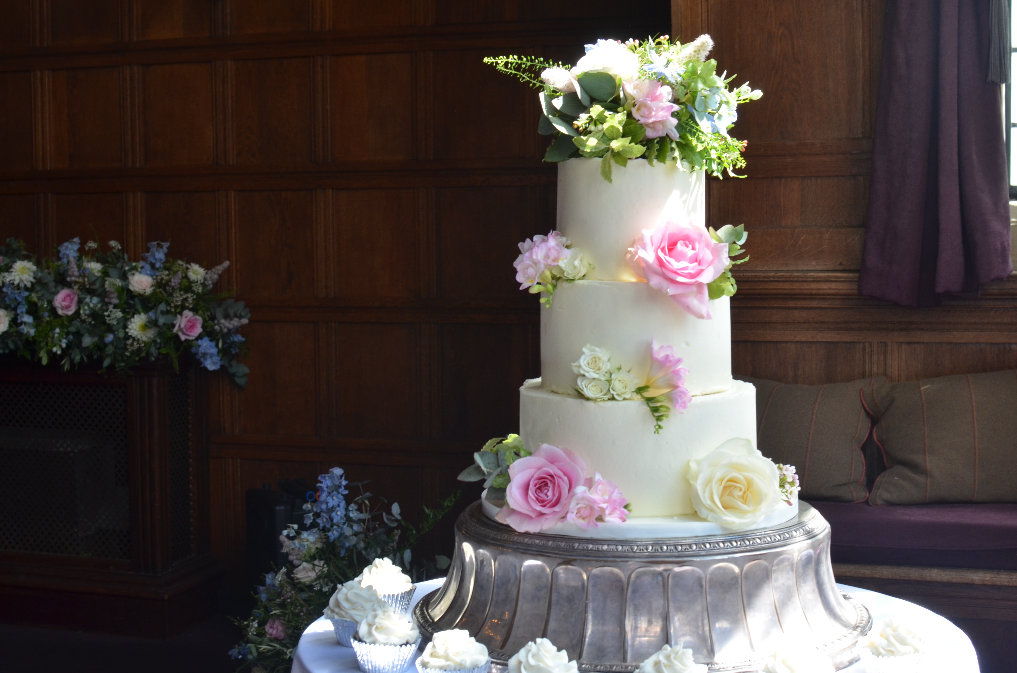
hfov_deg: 34.2
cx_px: 488
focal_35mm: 59
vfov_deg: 23.1
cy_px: 347
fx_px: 1651
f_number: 8
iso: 320
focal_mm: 35
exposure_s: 1/60
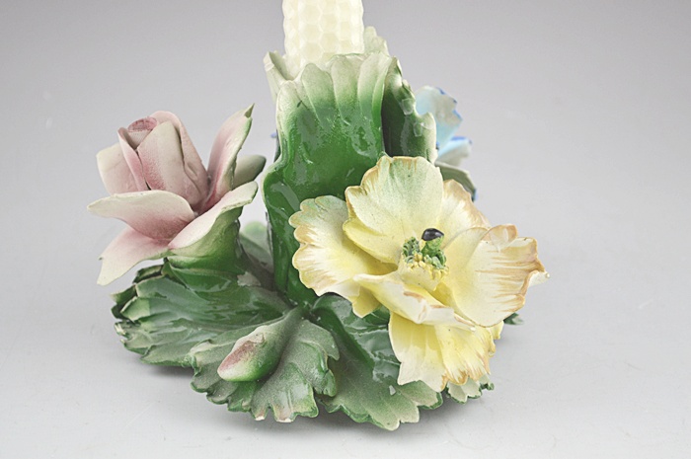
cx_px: 346
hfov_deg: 24.6
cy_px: 230
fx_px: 1582
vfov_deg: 16.5
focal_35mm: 82
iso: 400
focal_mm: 55
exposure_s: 1/50
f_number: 5.6
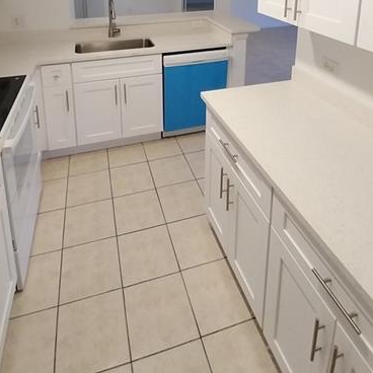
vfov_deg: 53.9
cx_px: 174
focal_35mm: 24
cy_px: 17
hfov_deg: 65.0
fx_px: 293
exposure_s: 1/60.2
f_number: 2.2
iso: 200
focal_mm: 1.13
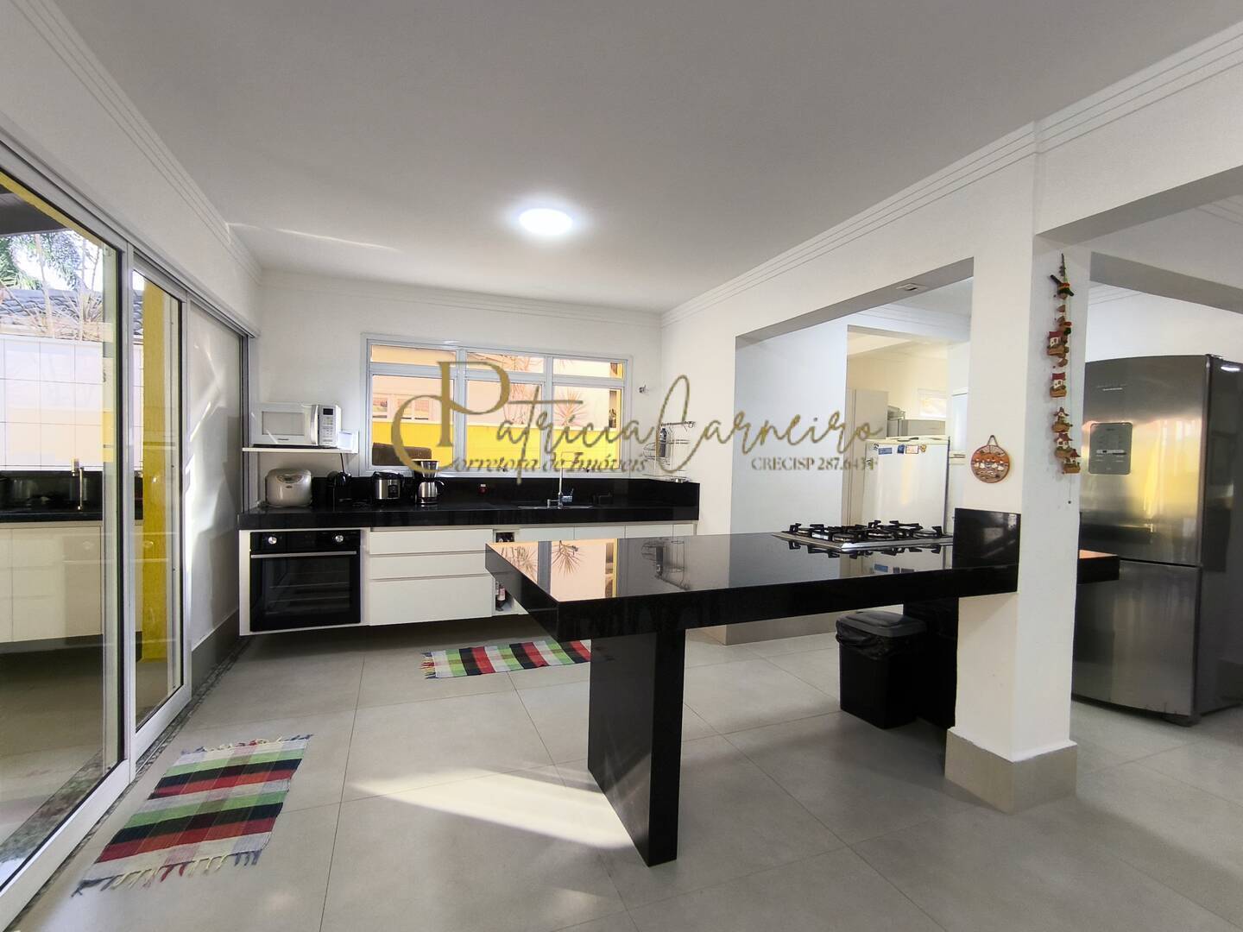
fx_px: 575
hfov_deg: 94.5
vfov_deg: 78.1
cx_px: 622
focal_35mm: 16
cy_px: 466
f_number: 2.2
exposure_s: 1/60
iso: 64
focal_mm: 1.65
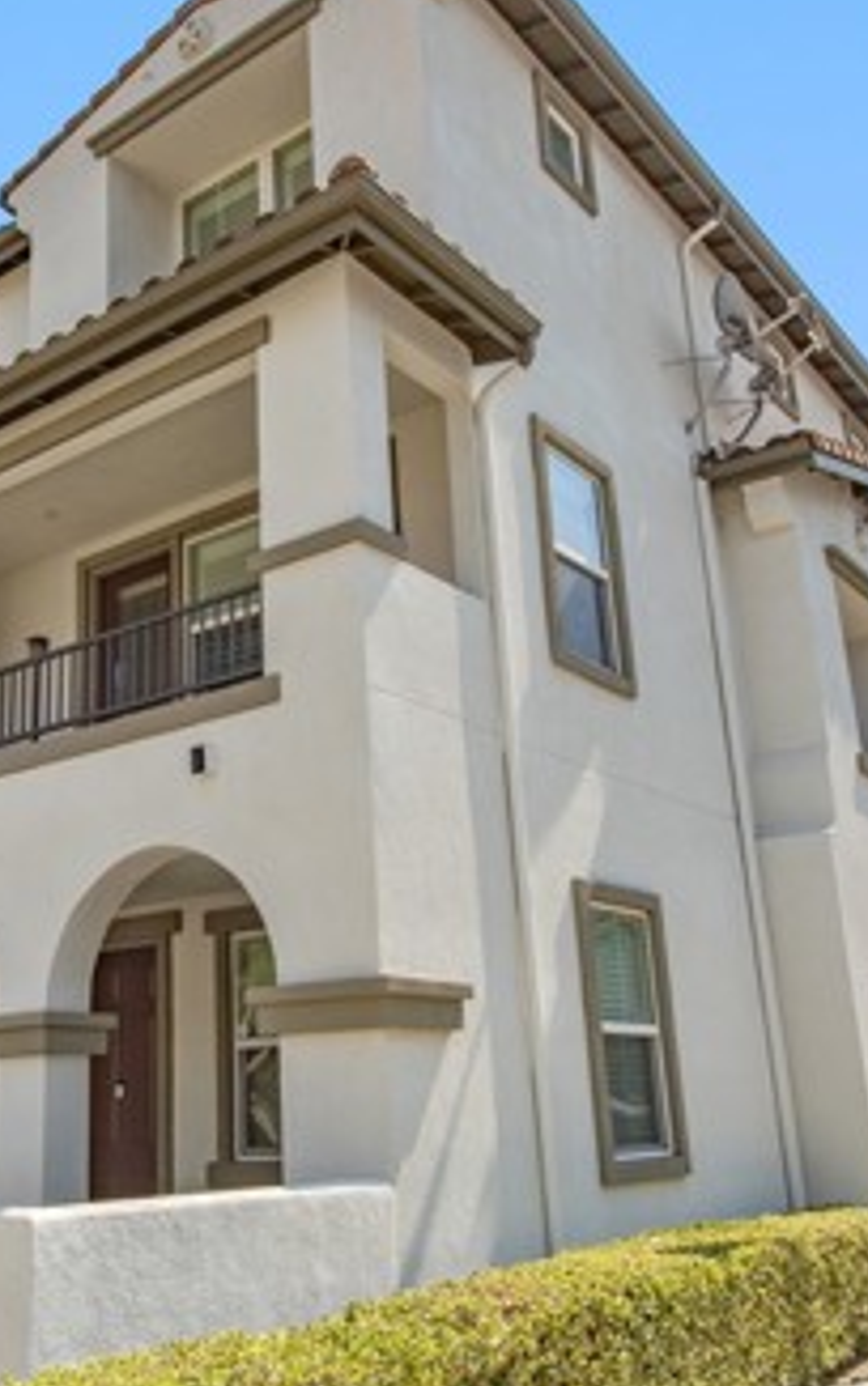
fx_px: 1361
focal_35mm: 36
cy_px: 708
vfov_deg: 54.0
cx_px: 243
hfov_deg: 34.8
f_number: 10
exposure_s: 1/400
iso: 200
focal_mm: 18
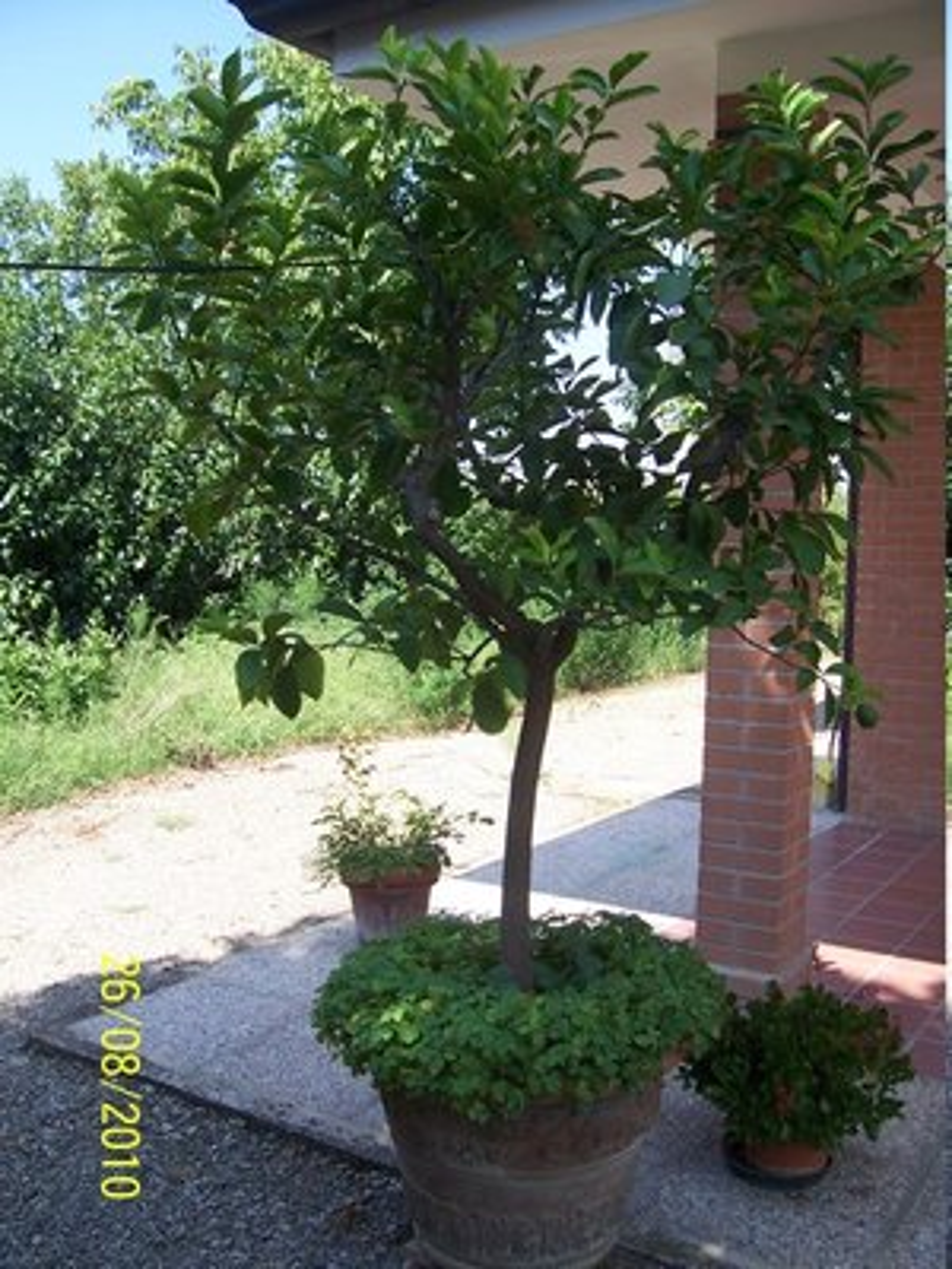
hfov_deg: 41.8
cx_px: 476
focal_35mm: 34
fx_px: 1247
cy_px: 634
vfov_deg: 54.0
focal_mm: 5.6
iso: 80
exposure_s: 1/500
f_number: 2.7
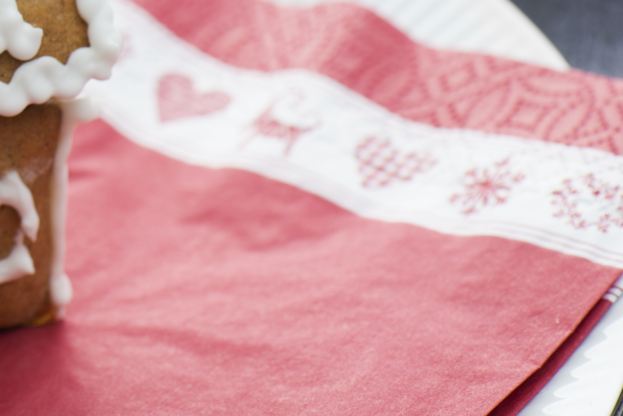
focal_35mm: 324
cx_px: -336
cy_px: -104
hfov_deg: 6.3
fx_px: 5609
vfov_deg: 4.2
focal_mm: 105
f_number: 5.6
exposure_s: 1/250
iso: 100
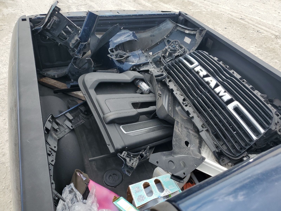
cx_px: 140
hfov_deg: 67.3
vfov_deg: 53.1
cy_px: 106
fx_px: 211
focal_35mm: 26
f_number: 1.5
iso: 50
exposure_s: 1/1667
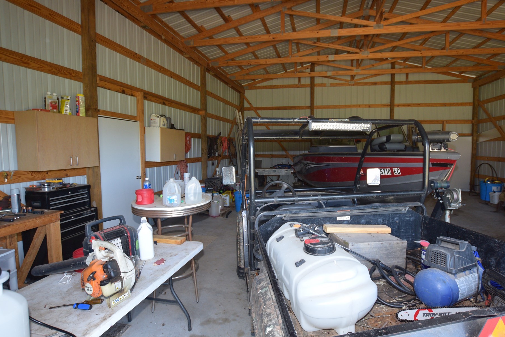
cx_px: 276
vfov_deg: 70.4
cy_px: 164
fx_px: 238
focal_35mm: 17
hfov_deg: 93.0
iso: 400
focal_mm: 10
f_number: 4.5
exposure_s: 1/80
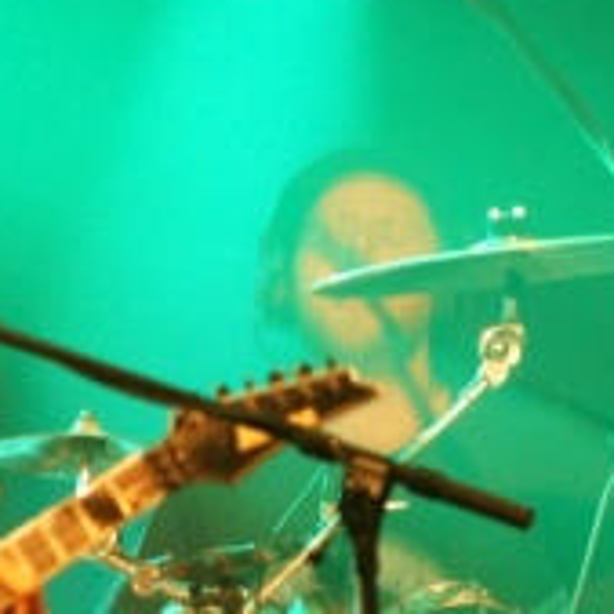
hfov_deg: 1.7
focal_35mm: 1012
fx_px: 20308
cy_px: 400
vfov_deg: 1.7
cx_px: 371
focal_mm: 300
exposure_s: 1/10
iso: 3200
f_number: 6.3
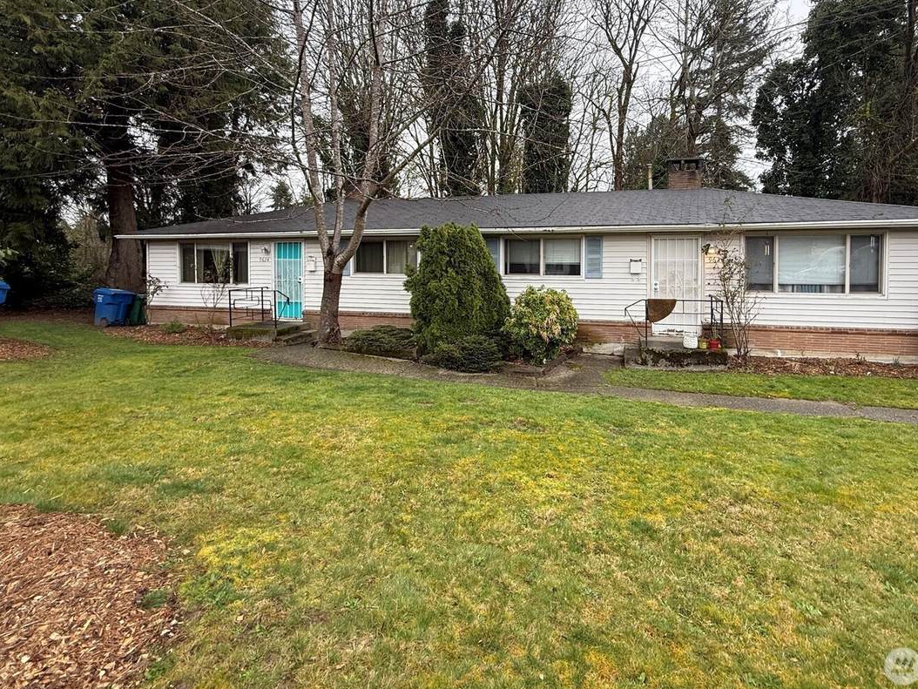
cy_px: 276
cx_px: 508
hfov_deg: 90.7
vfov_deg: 74.0
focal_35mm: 17
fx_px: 451
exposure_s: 1/164
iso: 50
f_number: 2.2
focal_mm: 2.22
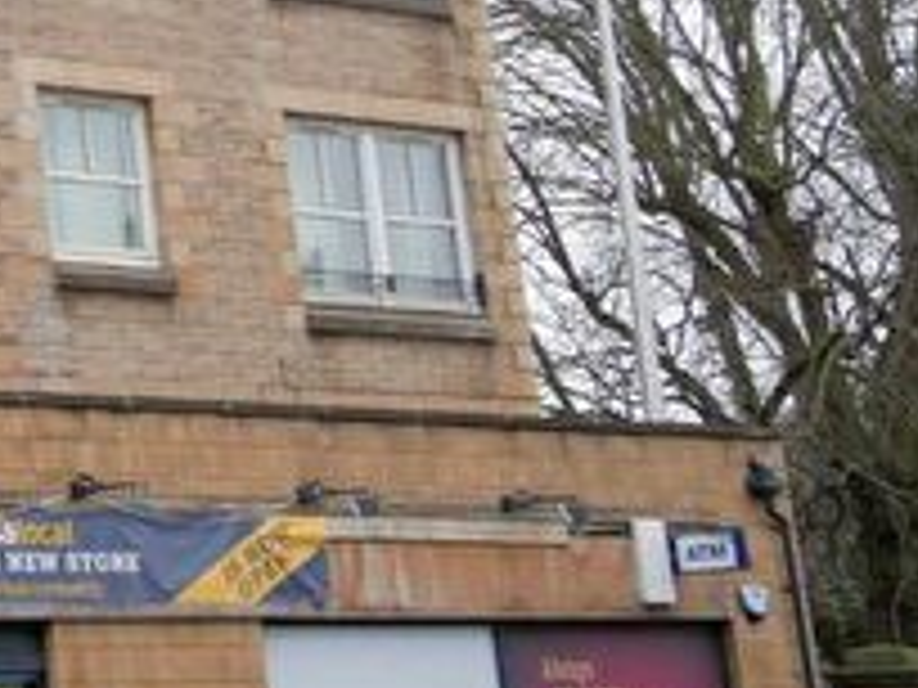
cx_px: -623
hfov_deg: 17.4
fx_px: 2546
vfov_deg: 15.3
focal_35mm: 96
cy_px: 137
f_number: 4
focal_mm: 14
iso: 320
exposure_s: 1/60
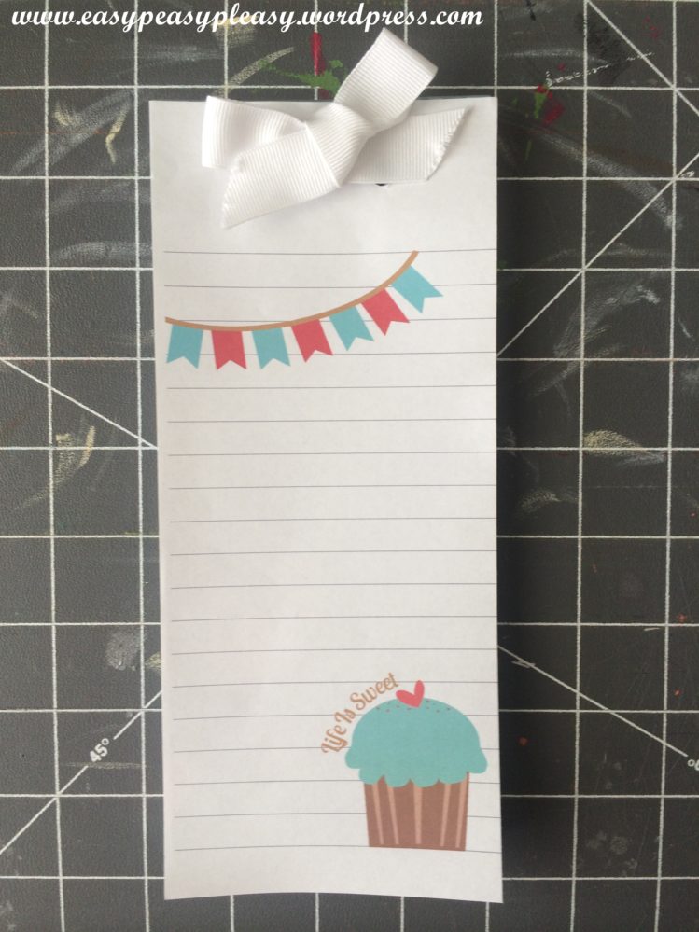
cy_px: 466
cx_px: 350
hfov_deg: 46.8
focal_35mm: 30
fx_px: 808
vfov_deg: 60.0
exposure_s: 1/60
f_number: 2.2
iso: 50
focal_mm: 4.12
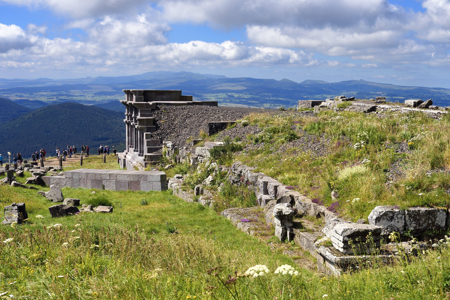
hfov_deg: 39.6
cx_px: 225
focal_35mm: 50
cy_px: 150
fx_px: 625
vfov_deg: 27.0
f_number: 11
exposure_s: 1/250
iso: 200
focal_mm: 50
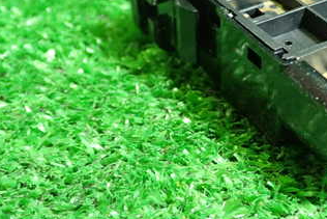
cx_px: 304
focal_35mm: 71
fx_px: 645
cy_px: 57
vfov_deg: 19.1
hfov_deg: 27.3
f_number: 2.5
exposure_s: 1/30
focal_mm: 6.37
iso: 800
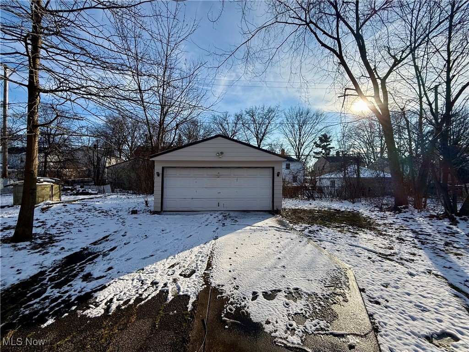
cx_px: 234
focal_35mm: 14
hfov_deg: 102.1
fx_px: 190
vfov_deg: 85.7
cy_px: 176
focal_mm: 2.22
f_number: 2.2
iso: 64
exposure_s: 1/2410
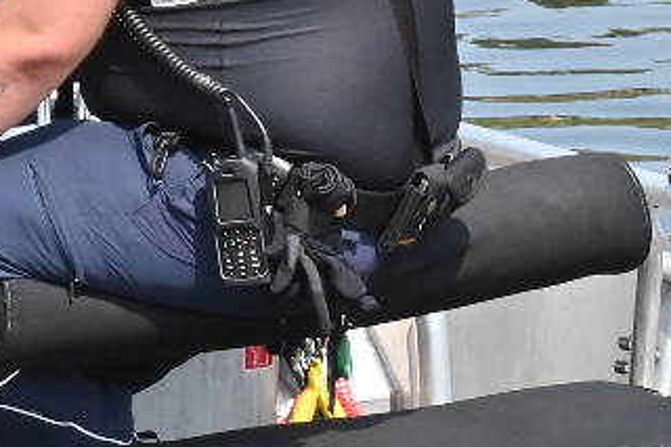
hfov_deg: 3.3
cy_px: -76
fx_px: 11736
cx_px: 88
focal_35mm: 630
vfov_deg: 2.2
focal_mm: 105
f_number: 22
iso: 800
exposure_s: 1/160
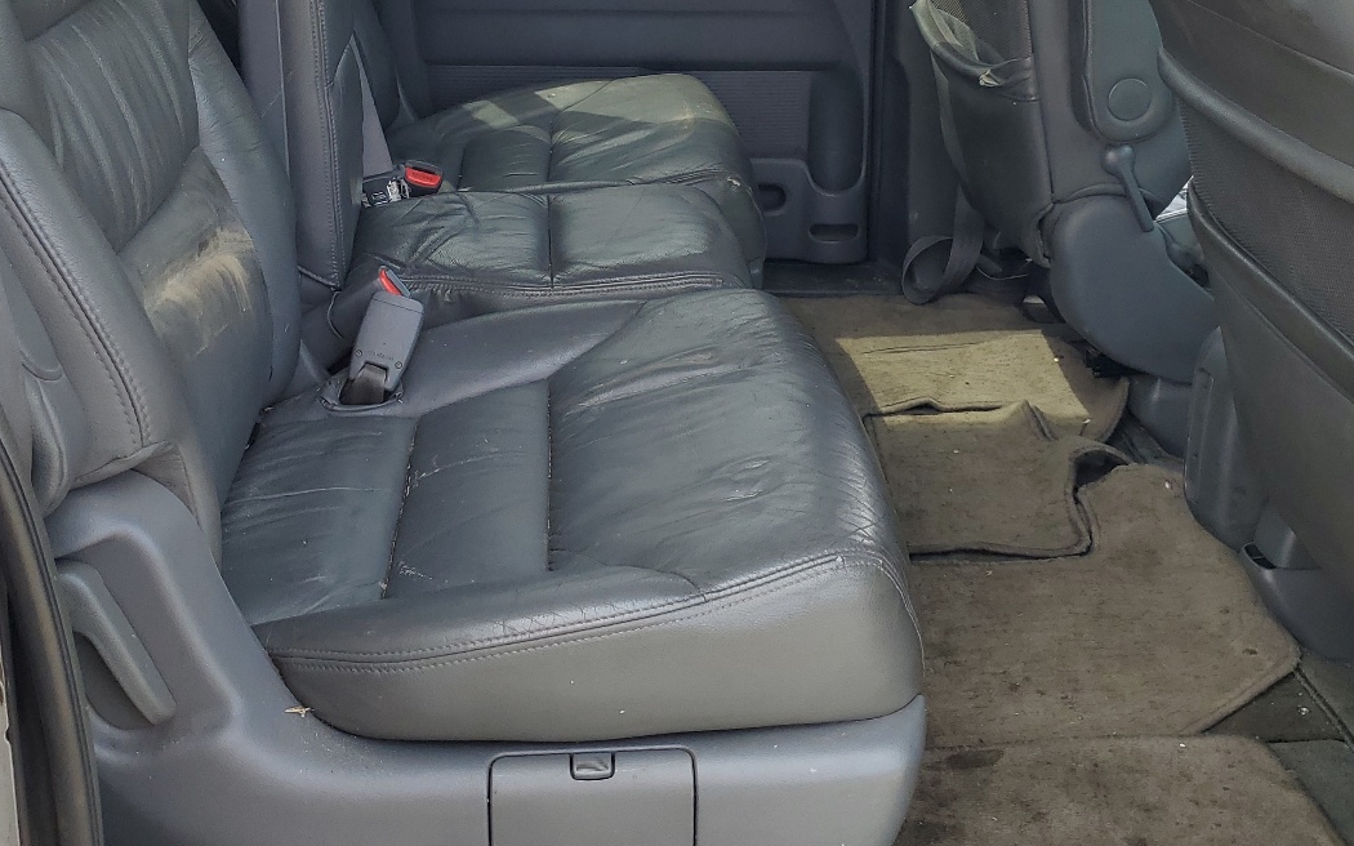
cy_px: 147
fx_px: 1550
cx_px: 704
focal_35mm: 42
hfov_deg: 47.2
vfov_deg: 29.7
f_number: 1.5
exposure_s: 1/526
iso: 50
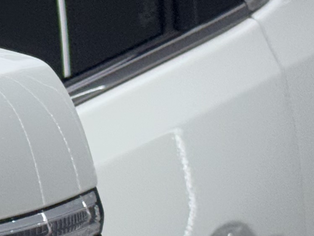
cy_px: 271
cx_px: -357
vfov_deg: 5.7
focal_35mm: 259
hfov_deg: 7.3
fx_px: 2349
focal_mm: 6.76
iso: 64
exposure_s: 1/272
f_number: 1.78
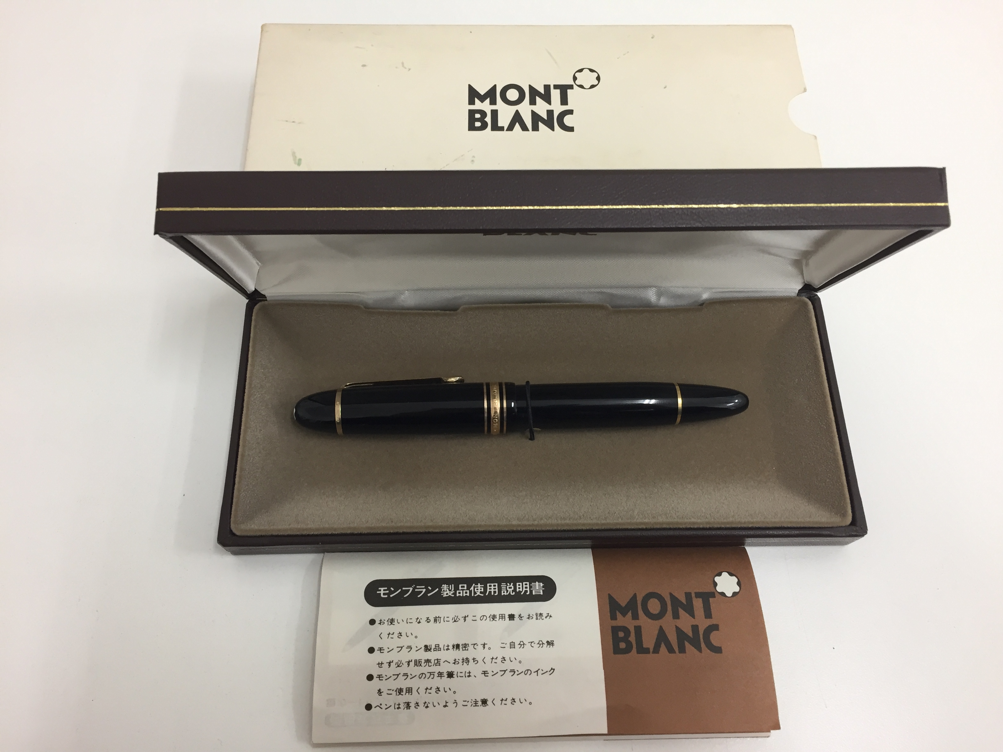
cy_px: 376
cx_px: 502
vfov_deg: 48.2
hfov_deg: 61.7
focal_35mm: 29
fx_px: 840
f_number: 2.2
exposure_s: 1/30
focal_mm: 4.15
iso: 64
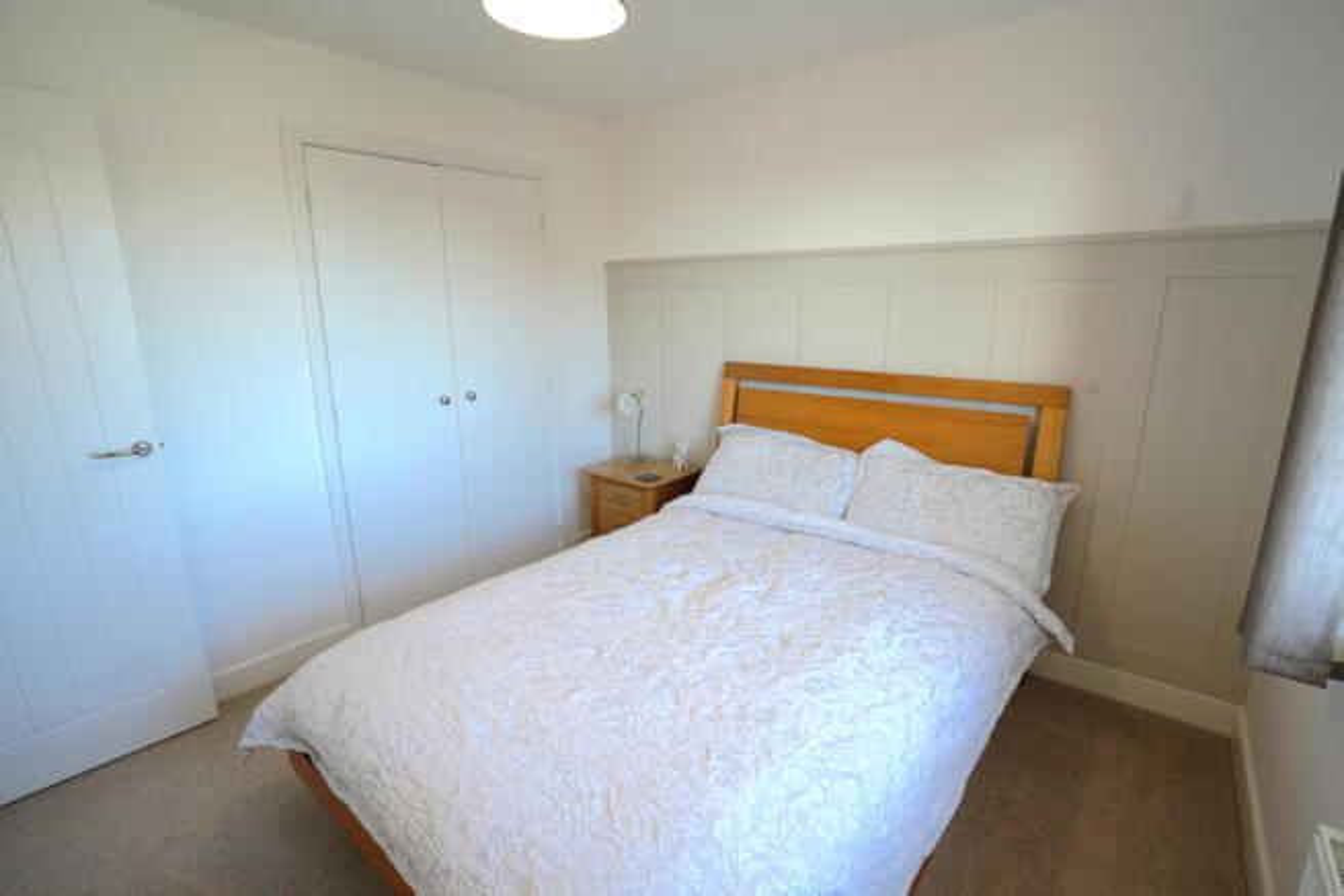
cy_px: 448
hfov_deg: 96.7
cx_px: 672
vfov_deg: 73.8
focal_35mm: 16
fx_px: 597
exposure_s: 1/200
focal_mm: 16
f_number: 5.6
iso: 1000
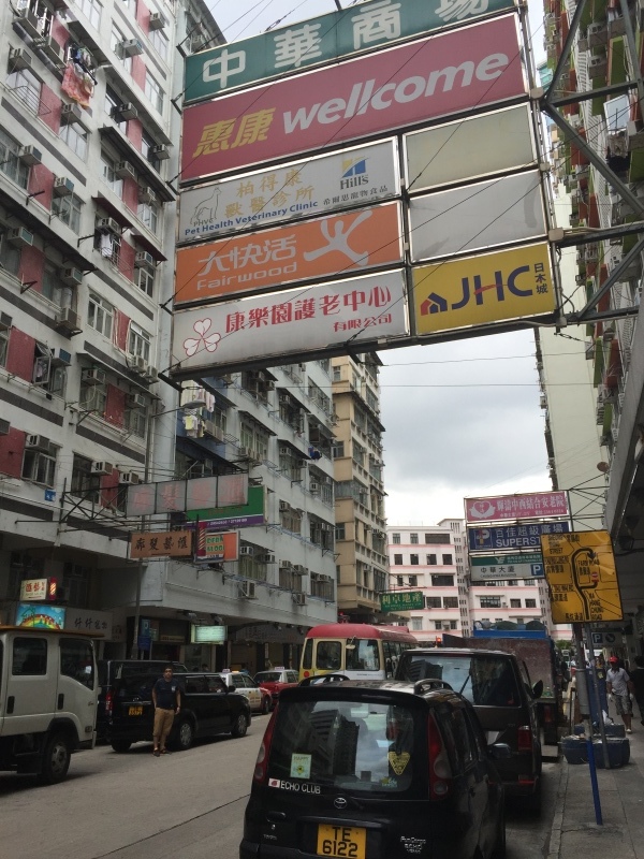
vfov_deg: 61.7
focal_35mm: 29
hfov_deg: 48.2
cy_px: 430
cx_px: 322
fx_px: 719
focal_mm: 4.15
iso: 32
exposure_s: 1/565
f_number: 2.2
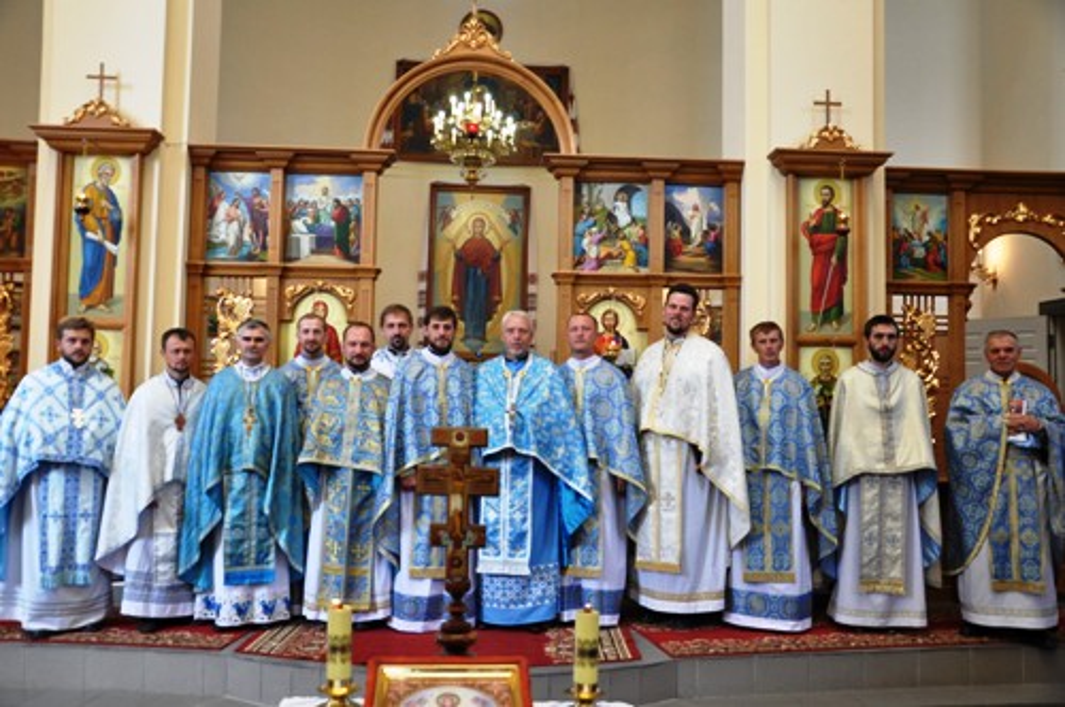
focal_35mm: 32
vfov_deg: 41.6
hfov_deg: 59.6
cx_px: 532
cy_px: 354
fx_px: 931
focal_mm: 21
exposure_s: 1/80
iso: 400
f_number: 4.5
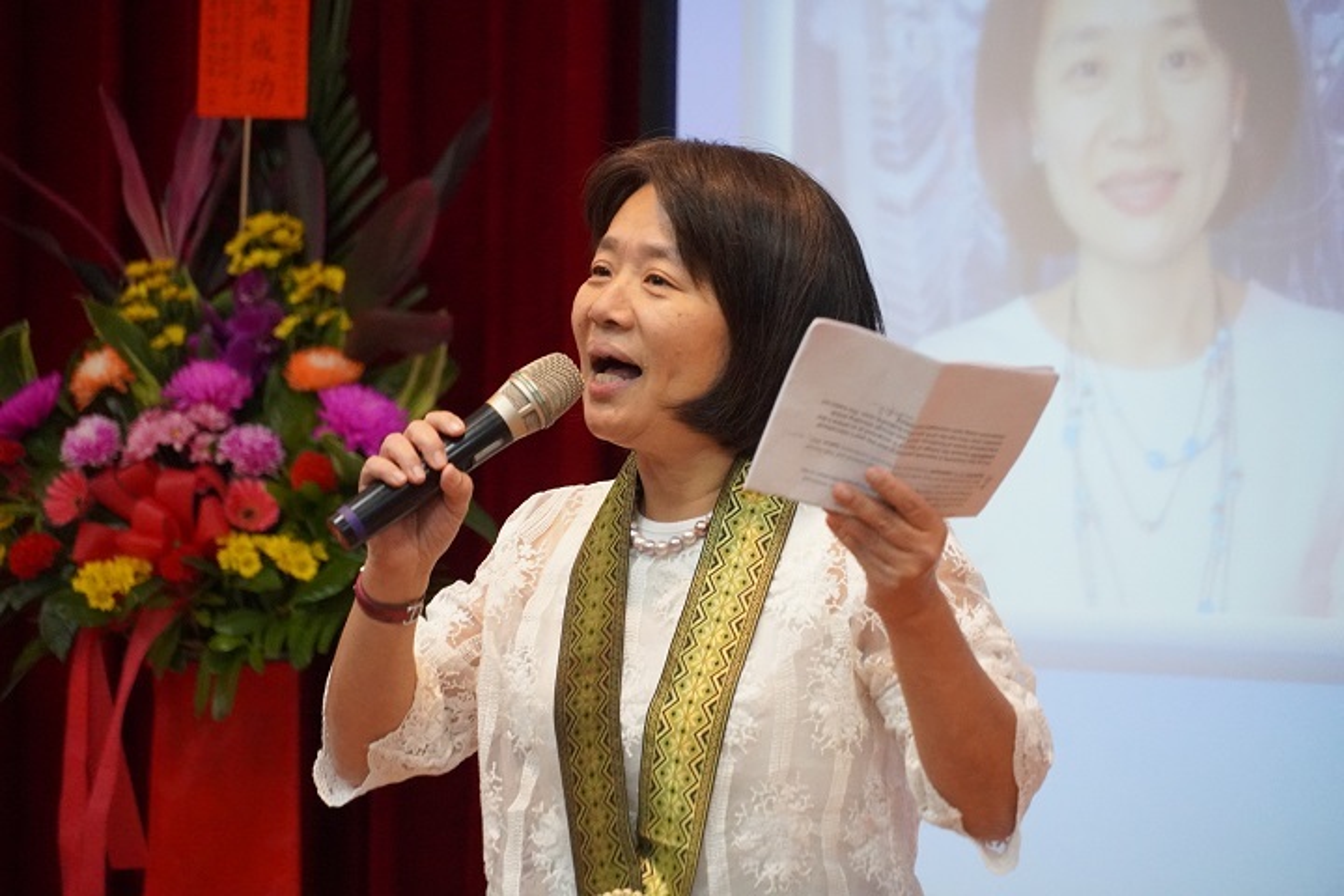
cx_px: 672
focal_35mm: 202
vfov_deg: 6.8
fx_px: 7559
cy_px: 448
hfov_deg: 10.2
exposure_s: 1/125
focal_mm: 135
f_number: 5.6
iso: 6400
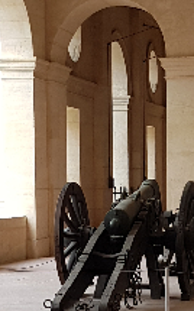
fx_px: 653
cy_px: 262
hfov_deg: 16.8
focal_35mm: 77
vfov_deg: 26.2
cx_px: 156
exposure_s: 1/120
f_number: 1.7
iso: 40
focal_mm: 4.2
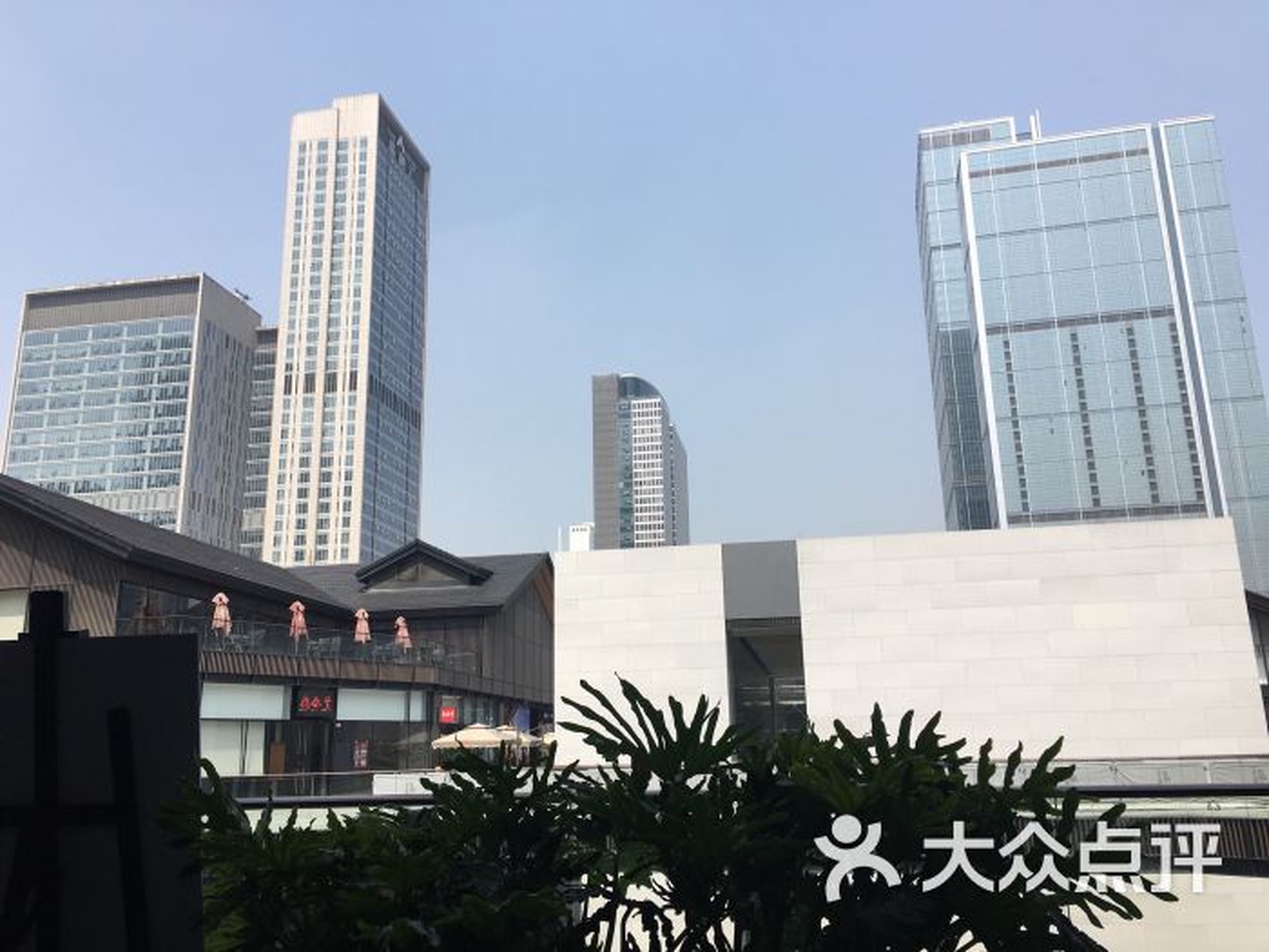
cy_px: 476
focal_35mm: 29
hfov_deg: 61.7
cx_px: 634
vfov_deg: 48.2
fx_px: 1063
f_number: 2.2
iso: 25
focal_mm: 4.15
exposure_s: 1/1570
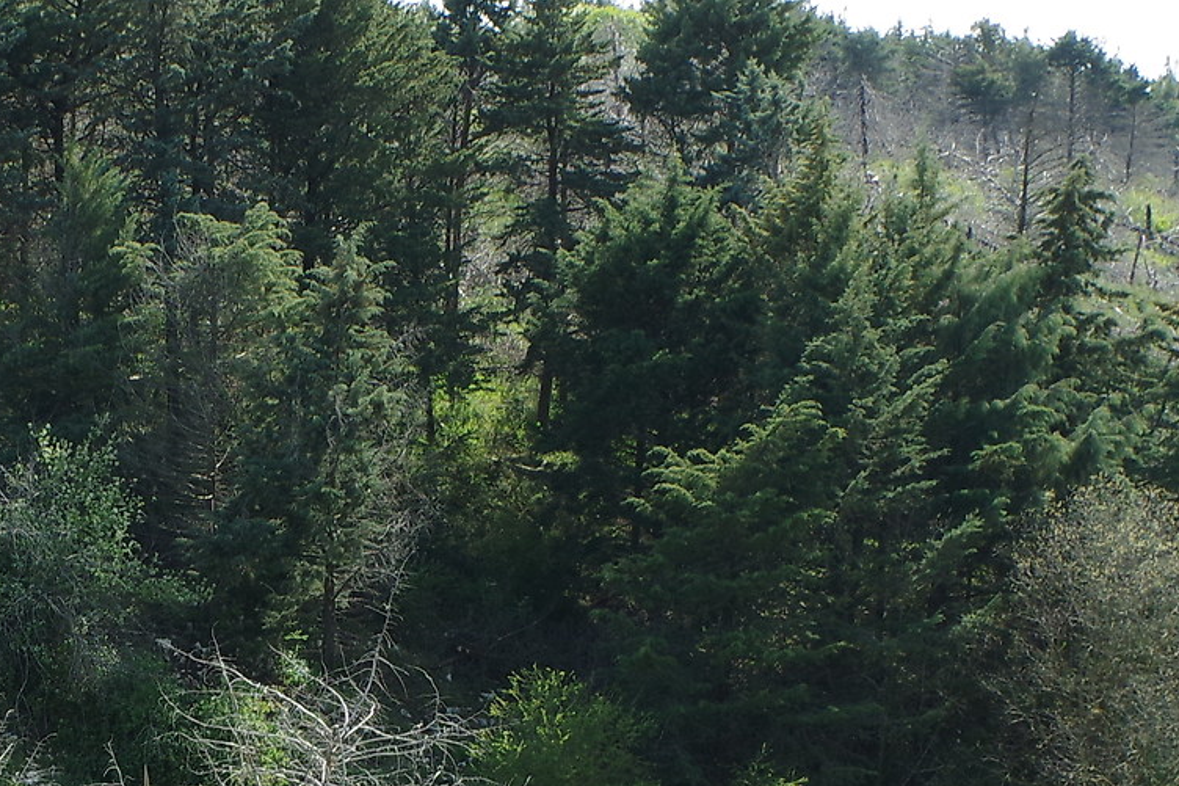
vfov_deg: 13.4
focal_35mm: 101
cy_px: 803
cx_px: 133
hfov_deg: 19.9
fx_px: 3294
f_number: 8
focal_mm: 21
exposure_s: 1/125
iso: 200
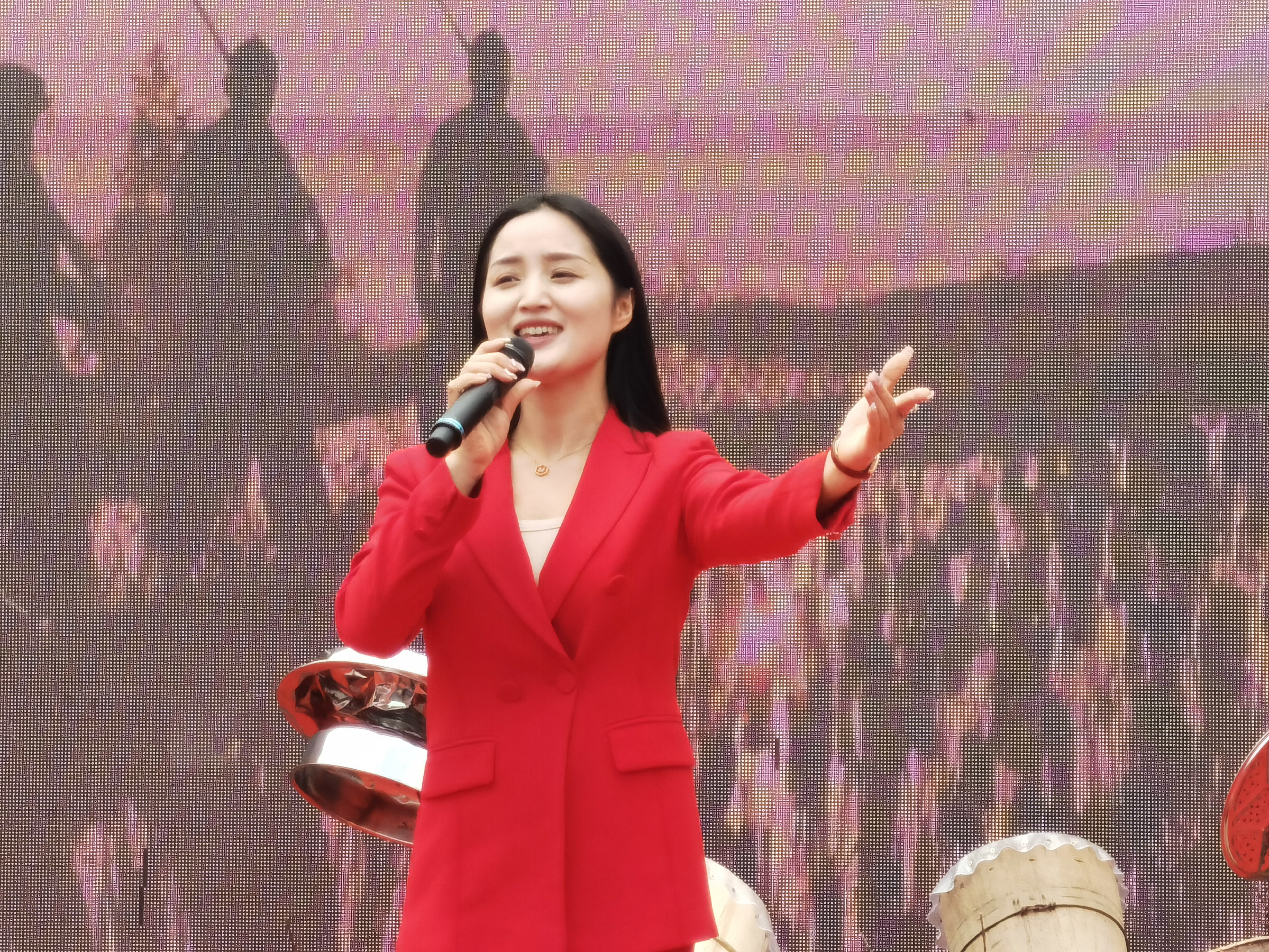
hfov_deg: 10.5
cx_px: 634
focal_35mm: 188
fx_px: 6892
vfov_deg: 7.9
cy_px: 476
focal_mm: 7.48
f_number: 2.4
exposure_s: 1/565
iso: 50
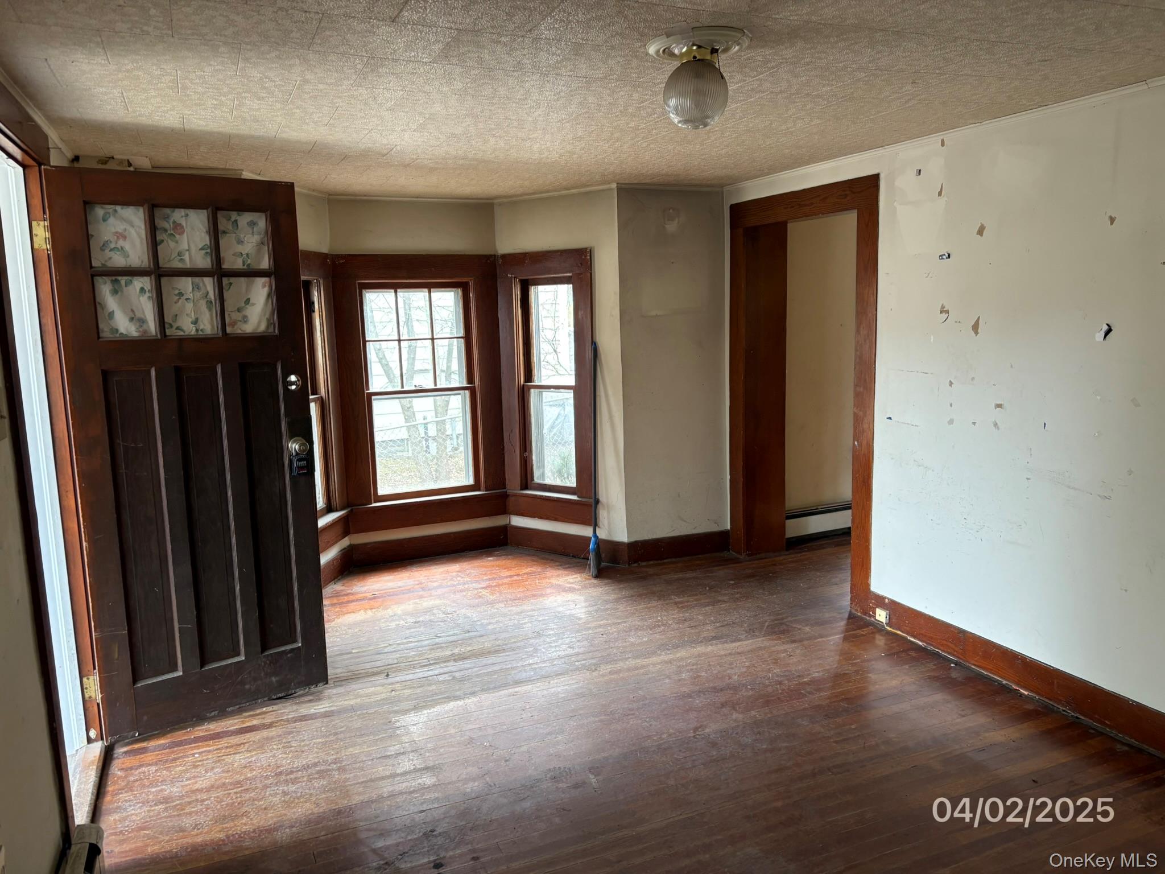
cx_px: 582
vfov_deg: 53.1
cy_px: 437
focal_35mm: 26
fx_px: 875
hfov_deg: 67.3
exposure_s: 1/81
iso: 125
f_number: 1.6
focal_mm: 5.96
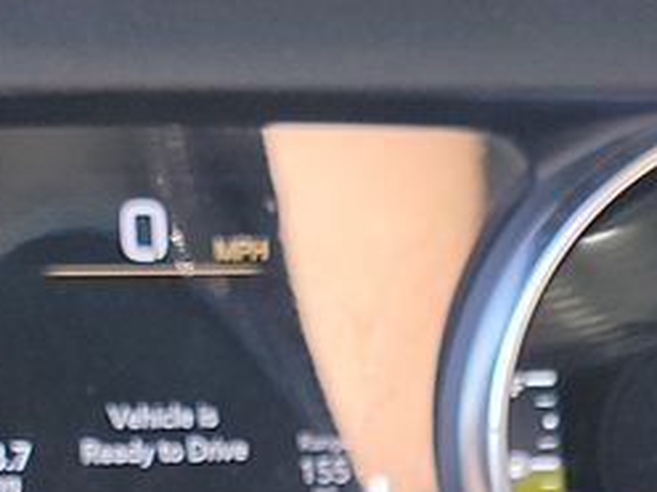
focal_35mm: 155
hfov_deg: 12.7
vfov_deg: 9.1
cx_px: 469
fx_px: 2942
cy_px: 931
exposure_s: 1/59
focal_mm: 6.7
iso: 74
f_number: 1.8
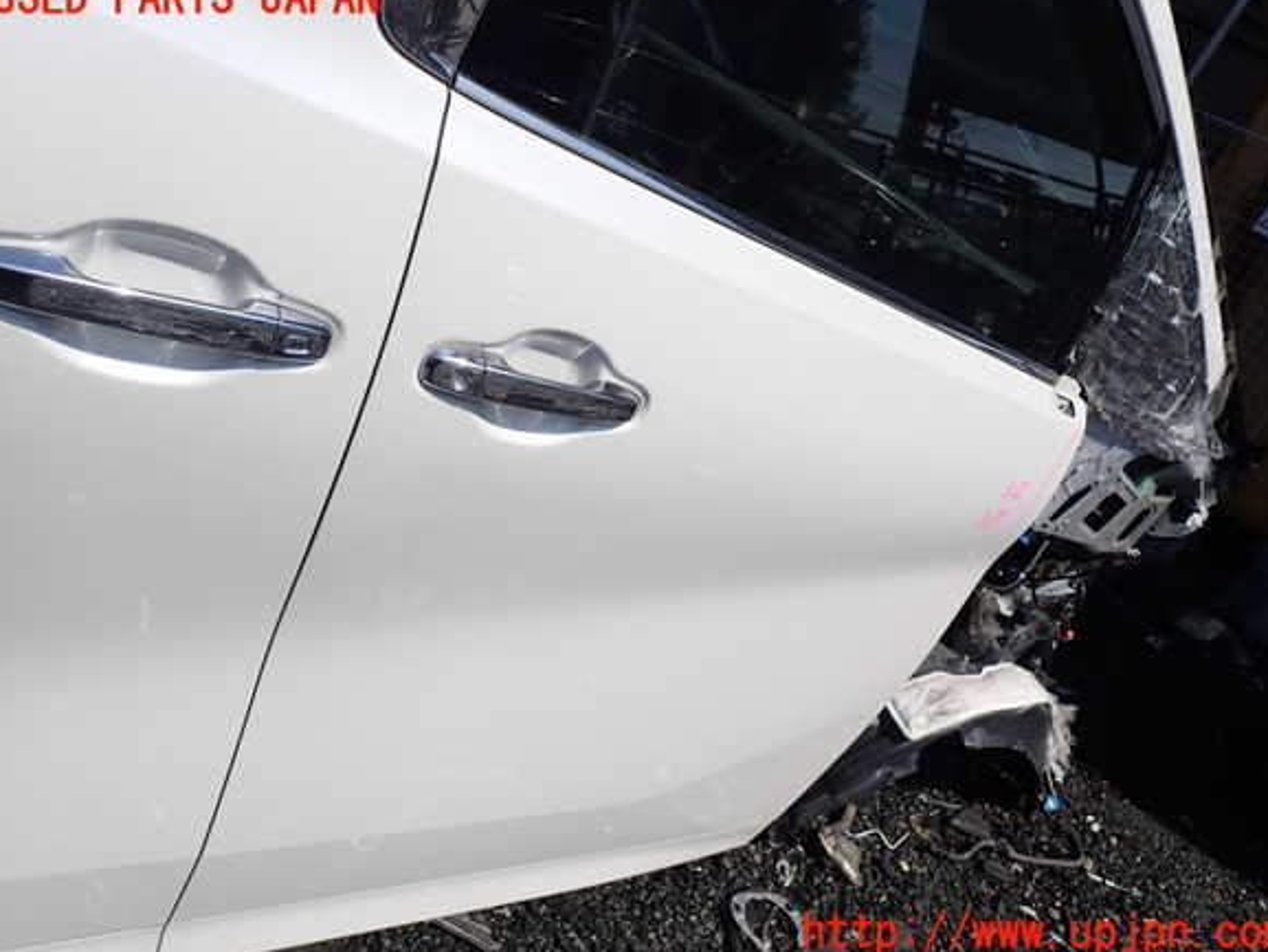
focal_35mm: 26
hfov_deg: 67.3
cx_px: 639
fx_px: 953
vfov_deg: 53.1
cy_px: 466
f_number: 8
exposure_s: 1/320
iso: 100
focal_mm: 4.5
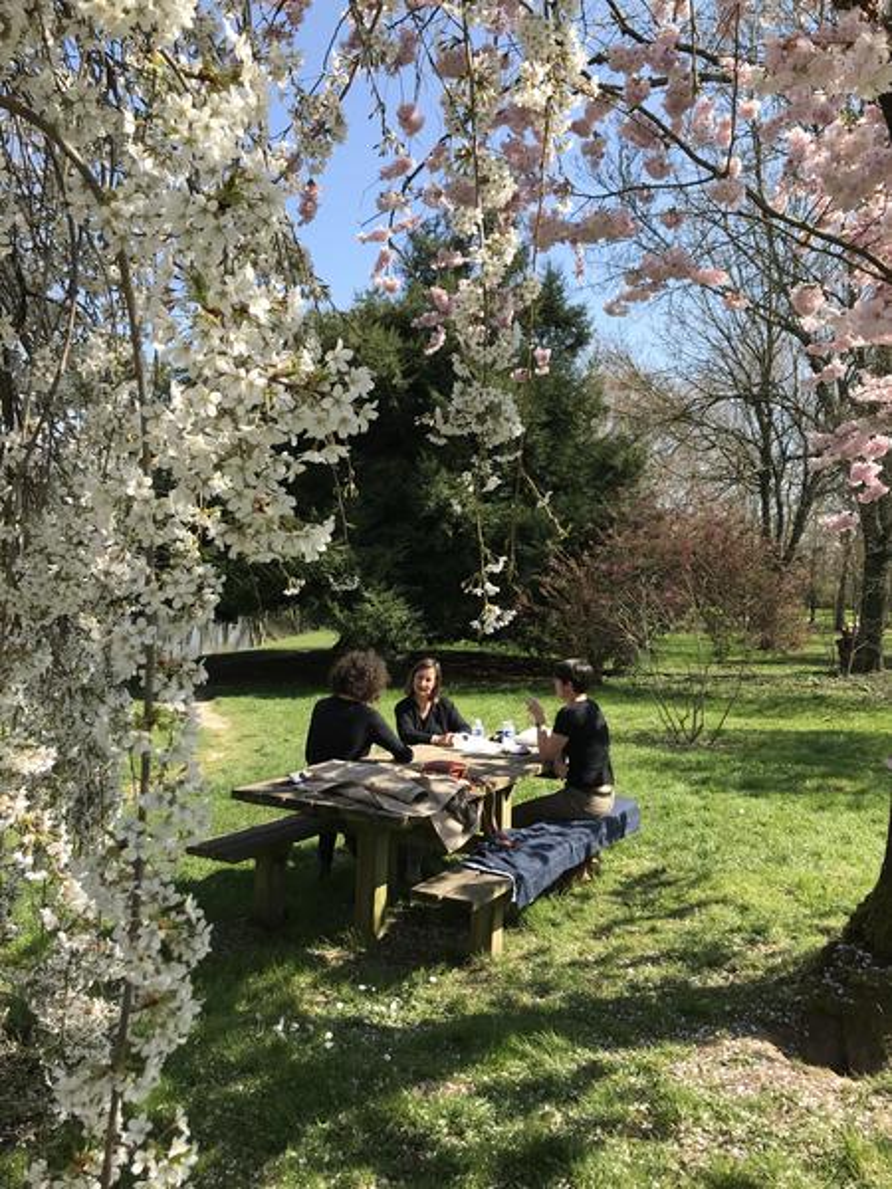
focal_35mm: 28
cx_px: 446
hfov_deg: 49.7
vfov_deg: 63.4
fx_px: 962
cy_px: 594
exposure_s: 1/958
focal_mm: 3.99
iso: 20
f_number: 1.8
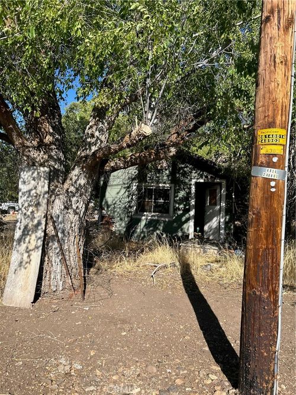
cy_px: 198
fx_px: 297
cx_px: 148
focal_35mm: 26
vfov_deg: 67.3
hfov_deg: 53.0
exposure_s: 1/2841
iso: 50
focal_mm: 5.7
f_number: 1.5
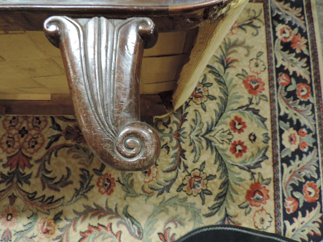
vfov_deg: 56.8
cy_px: 121
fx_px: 224
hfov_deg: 71.6
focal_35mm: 24
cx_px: 162
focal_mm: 4.3
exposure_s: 1/10
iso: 400
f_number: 3
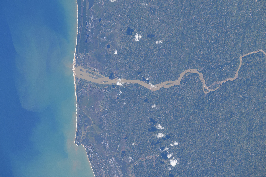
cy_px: 88
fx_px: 2955
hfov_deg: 5.2
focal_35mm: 400
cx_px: 133
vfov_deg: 3.4
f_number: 7.1
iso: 640
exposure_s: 1/2000
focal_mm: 400
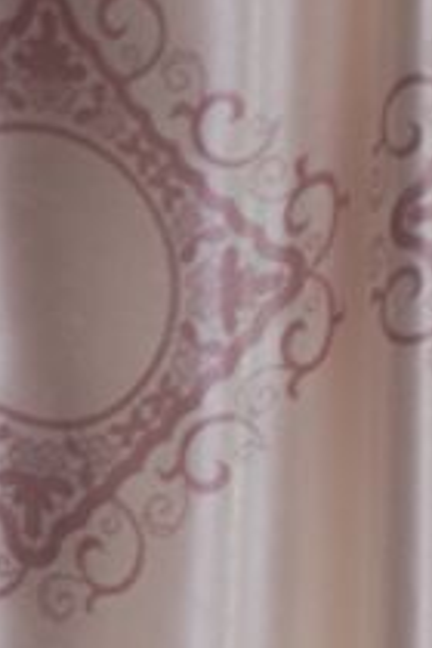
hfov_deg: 1.9
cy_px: 1126
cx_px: -878
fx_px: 12779
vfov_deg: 2.9
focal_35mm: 710
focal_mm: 62
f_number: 8
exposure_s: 1/8
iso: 100
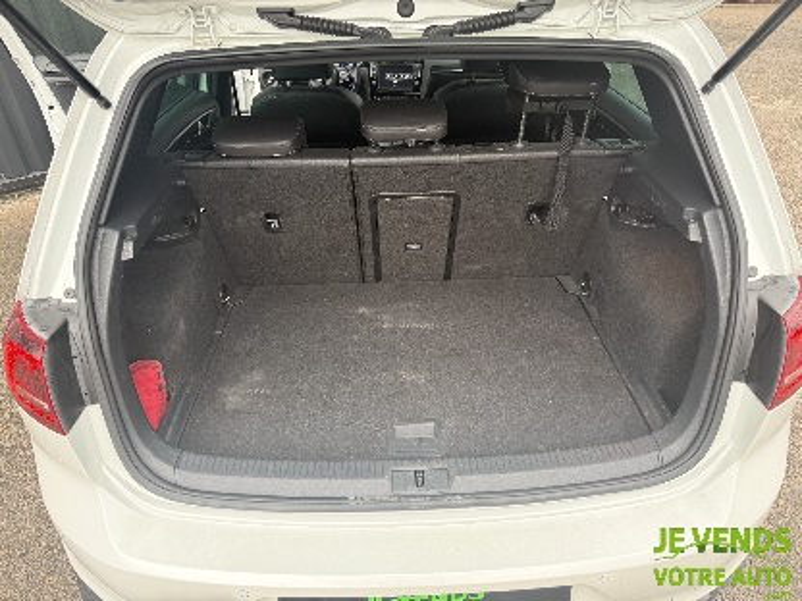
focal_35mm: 24
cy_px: 300
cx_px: 401
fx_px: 556
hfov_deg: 71.6
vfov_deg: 56.8
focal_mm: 6.76
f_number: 1.78
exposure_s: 1/60
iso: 250
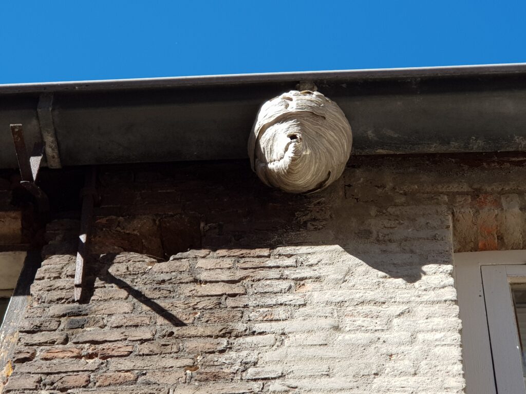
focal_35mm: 52
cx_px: 263
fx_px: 790
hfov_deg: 36.8
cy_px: 197
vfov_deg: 28.0
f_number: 2.4
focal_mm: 6
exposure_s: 1/329
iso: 25
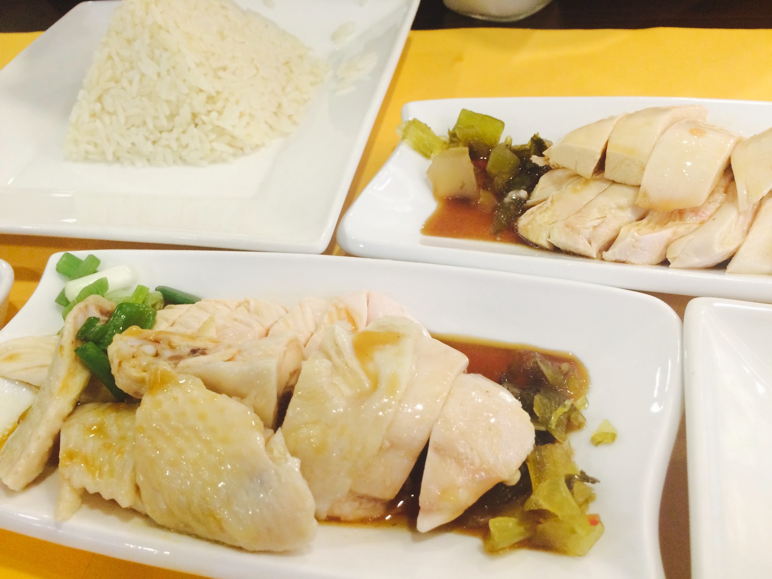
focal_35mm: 29
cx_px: 386
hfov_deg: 61.7
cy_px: 290
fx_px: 647
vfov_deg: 48.2
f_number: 2.2
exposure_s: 1/30
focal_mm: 4.15
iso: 80
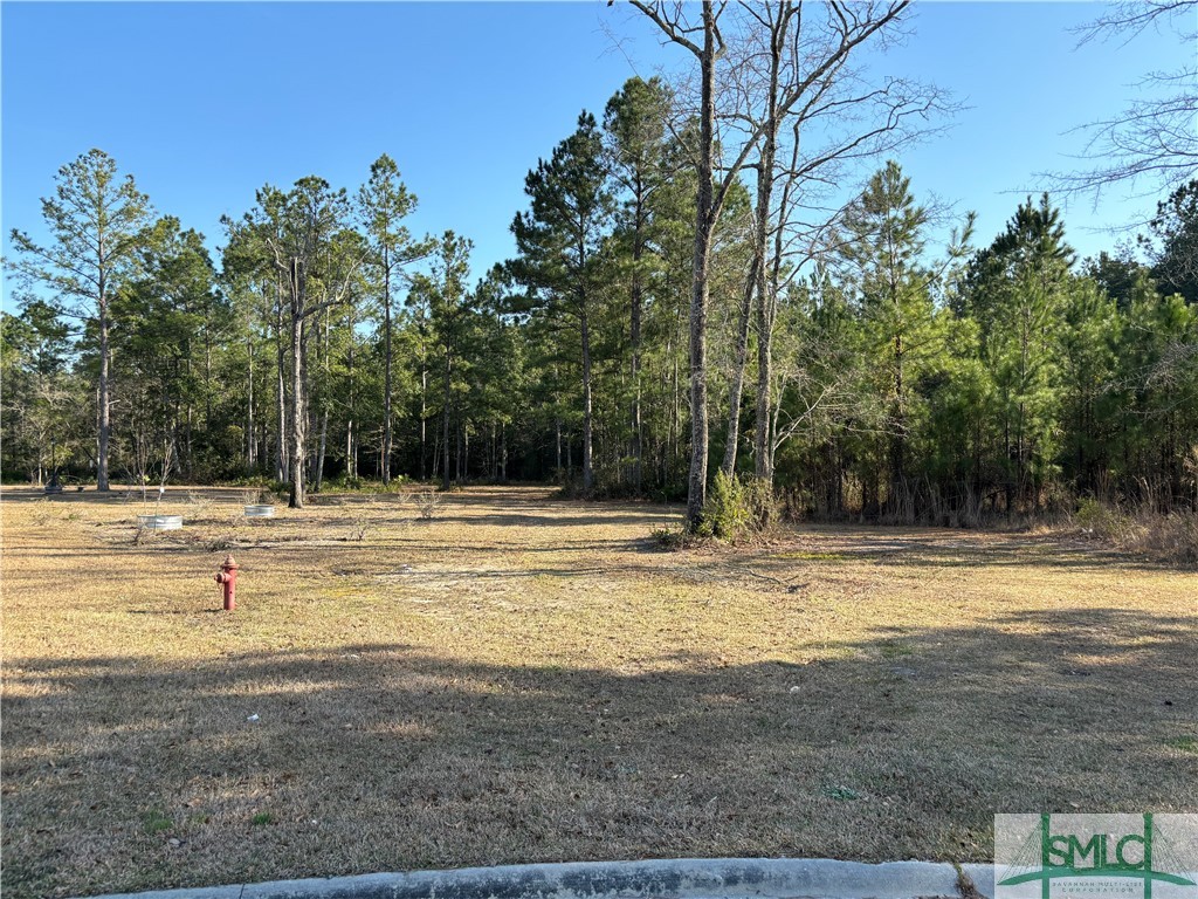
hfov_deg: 67.3
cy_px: 450
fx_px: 900
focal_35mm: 26
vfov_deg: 53.1
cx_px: 599
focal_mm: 5.96
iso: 50
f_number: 1.6
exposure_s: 1/1152
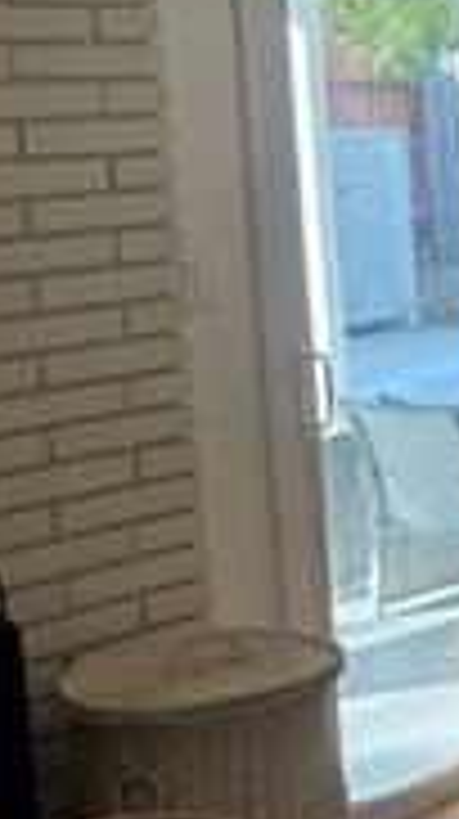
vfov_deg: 23.1
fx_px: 1996
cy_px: 297
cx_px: 1310
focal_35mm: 92
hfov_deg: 10.2
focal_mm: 6.76
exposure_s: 1/159
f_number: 1.78
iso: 80
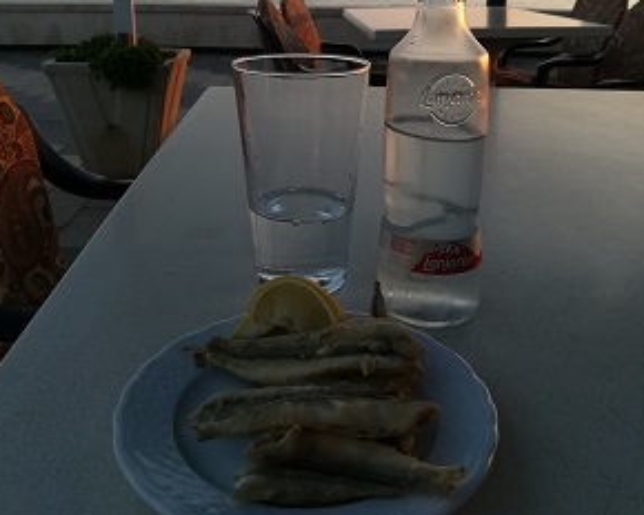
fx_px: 667
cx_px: 318
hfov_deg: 51.5
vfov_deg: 41.5
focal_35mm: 35
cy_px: 155
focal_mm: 3.83
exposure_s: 1/176
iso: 50
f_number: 2.2
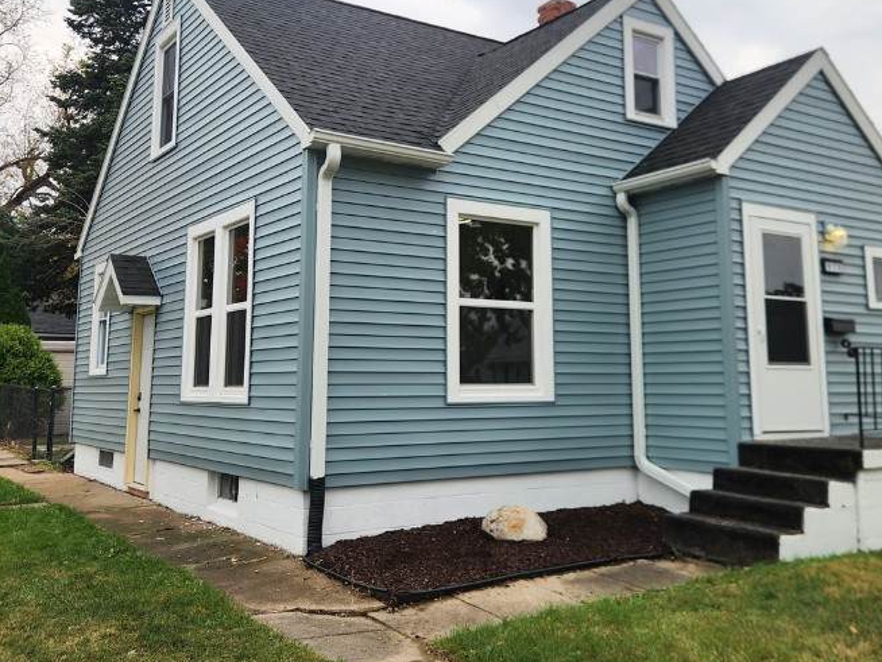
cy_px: 266
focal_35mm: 36
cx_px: 463
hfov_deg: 51.3
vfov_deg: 39.5
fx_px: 918
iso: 20
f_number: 1.8
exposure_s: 1/876
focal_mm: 5.4
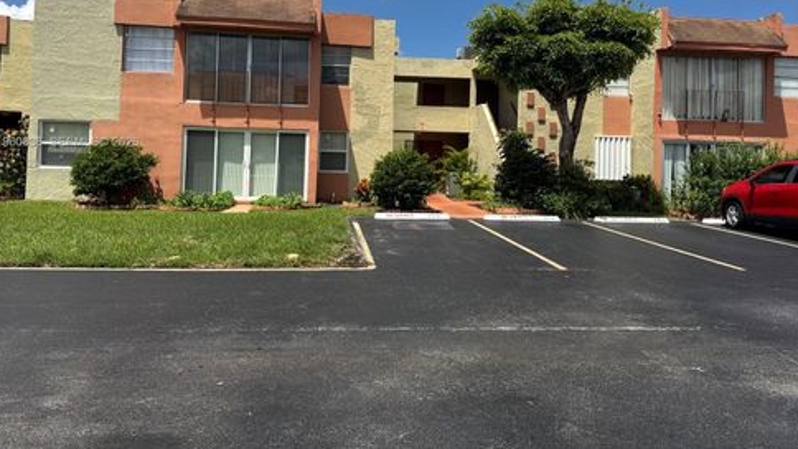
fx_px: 571
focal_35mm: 27
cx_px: 391
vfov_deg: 42.2
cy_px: 143
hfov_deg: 69.9
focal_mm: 6.76
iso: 80
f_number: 1.78
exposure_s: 1/5814
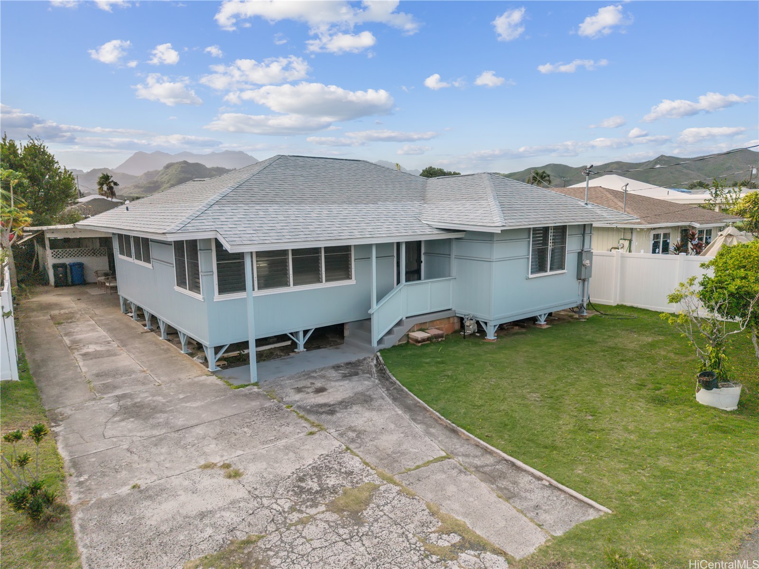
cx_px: 380
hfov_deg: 71.6
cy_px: 284
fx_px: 526
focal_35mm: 24
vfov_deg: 56.8
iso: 400
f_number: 1.8
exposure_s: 1/200
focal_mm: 8.67
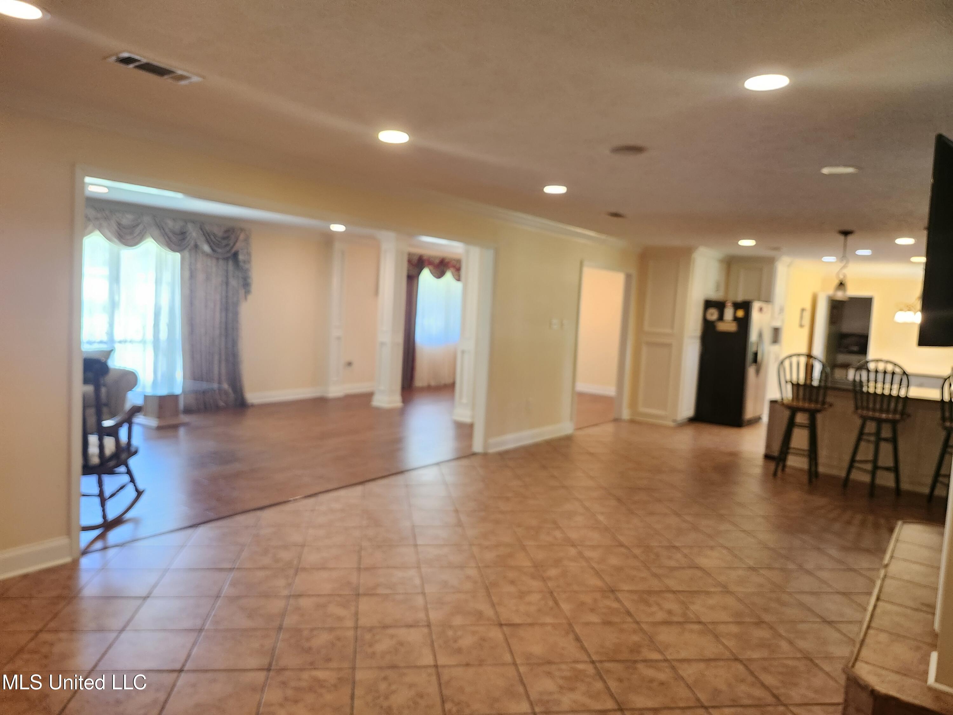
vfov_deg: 58.9
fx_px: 633
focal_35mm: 23
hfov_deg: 73.9
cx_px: 476
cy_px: 358
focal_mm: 5.54
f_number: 1.8
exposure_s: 1/120
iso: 800
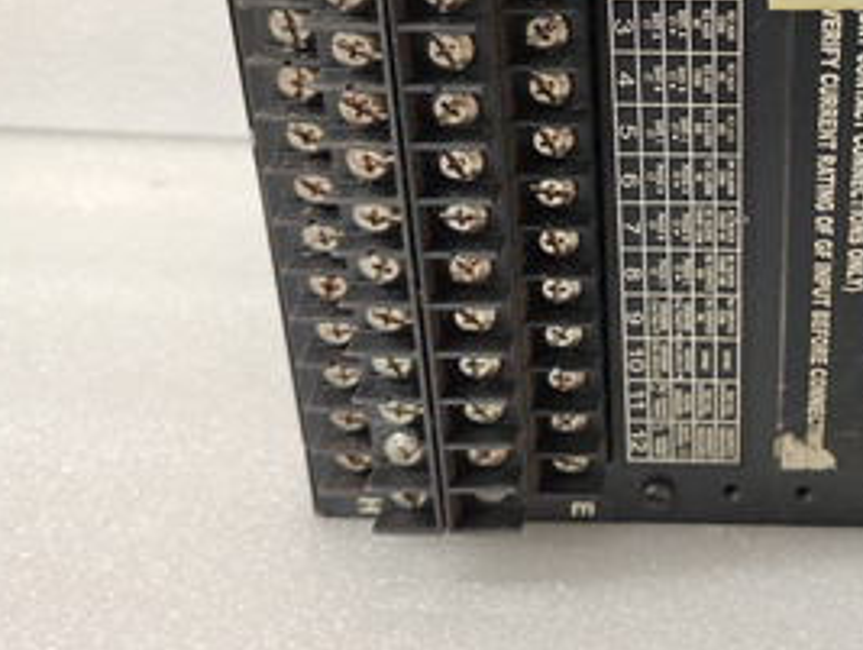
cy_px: 125
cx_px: 766
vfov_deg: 32.7
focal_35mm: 43
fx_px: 1073
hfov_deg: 40.7
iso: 1575
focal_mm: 5.52
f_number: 1.9
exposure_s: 1/50
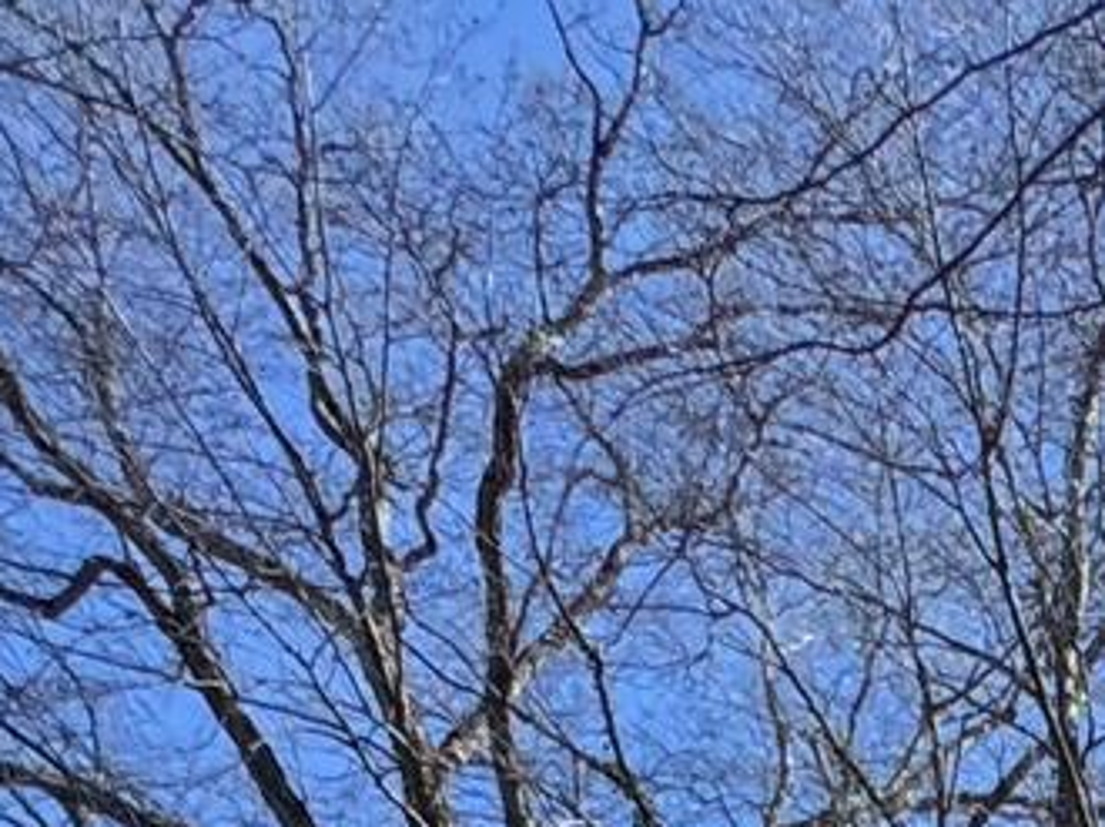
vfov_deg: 11.1
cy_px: 2461
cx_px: 2438
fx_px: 2775
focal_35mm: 87
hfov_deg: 15.6
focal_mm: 2.22
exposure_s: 1/418
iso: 40
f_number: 2.2
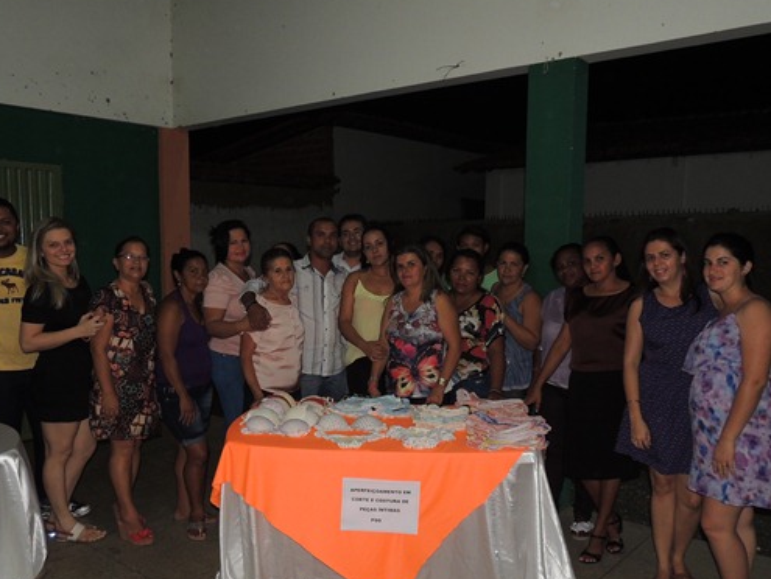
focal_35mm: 31
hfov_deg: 58.2
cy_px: 325
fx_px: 691
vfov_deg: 45.4
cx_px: 349
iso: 200
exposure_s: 1/30
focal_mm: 4.3
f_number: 3
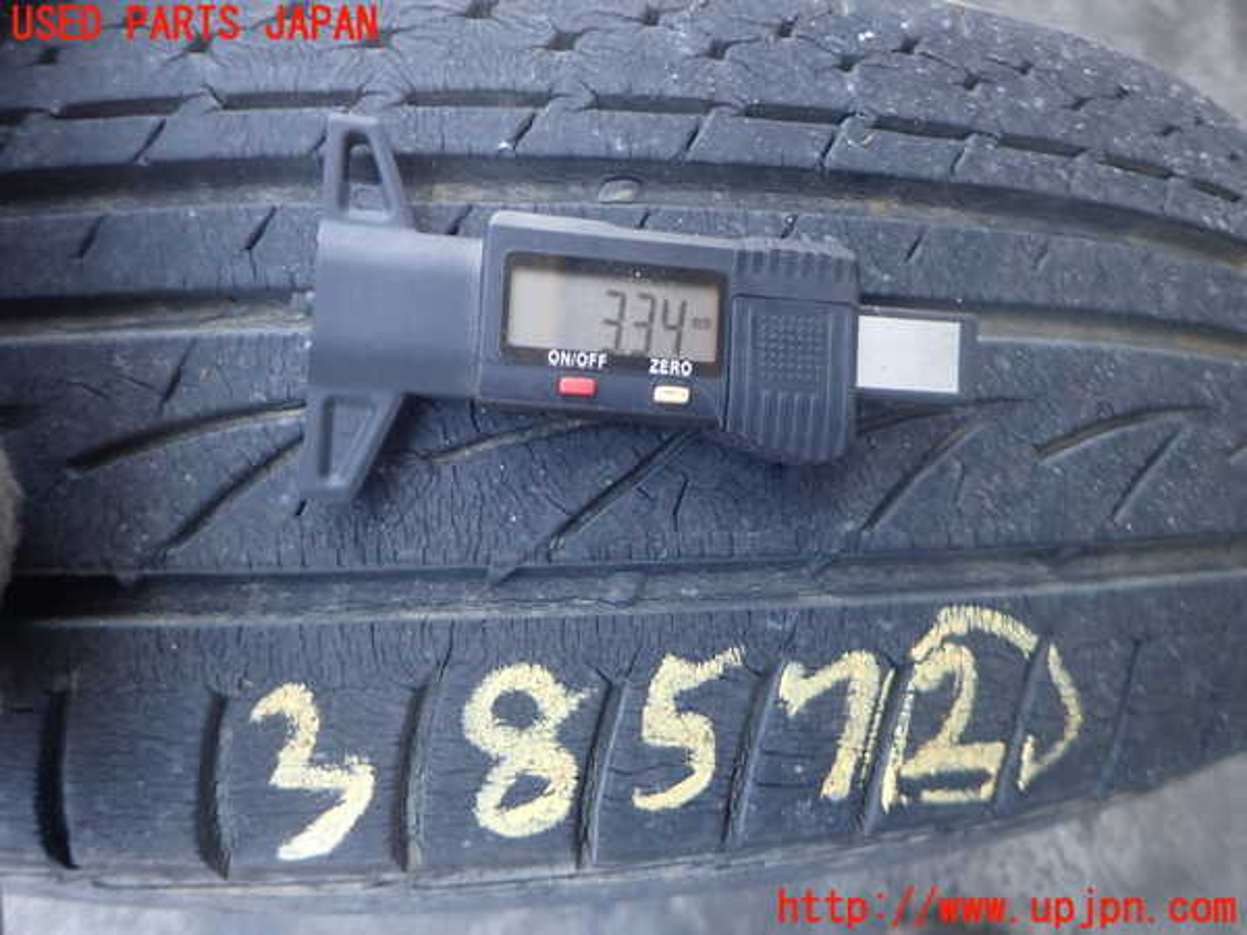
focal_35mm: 25
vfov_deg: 54.9
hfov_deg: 69.4
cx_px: 624
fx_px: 901
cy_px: 468
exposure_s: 1/125
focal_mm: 4.5
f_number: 2
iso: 200
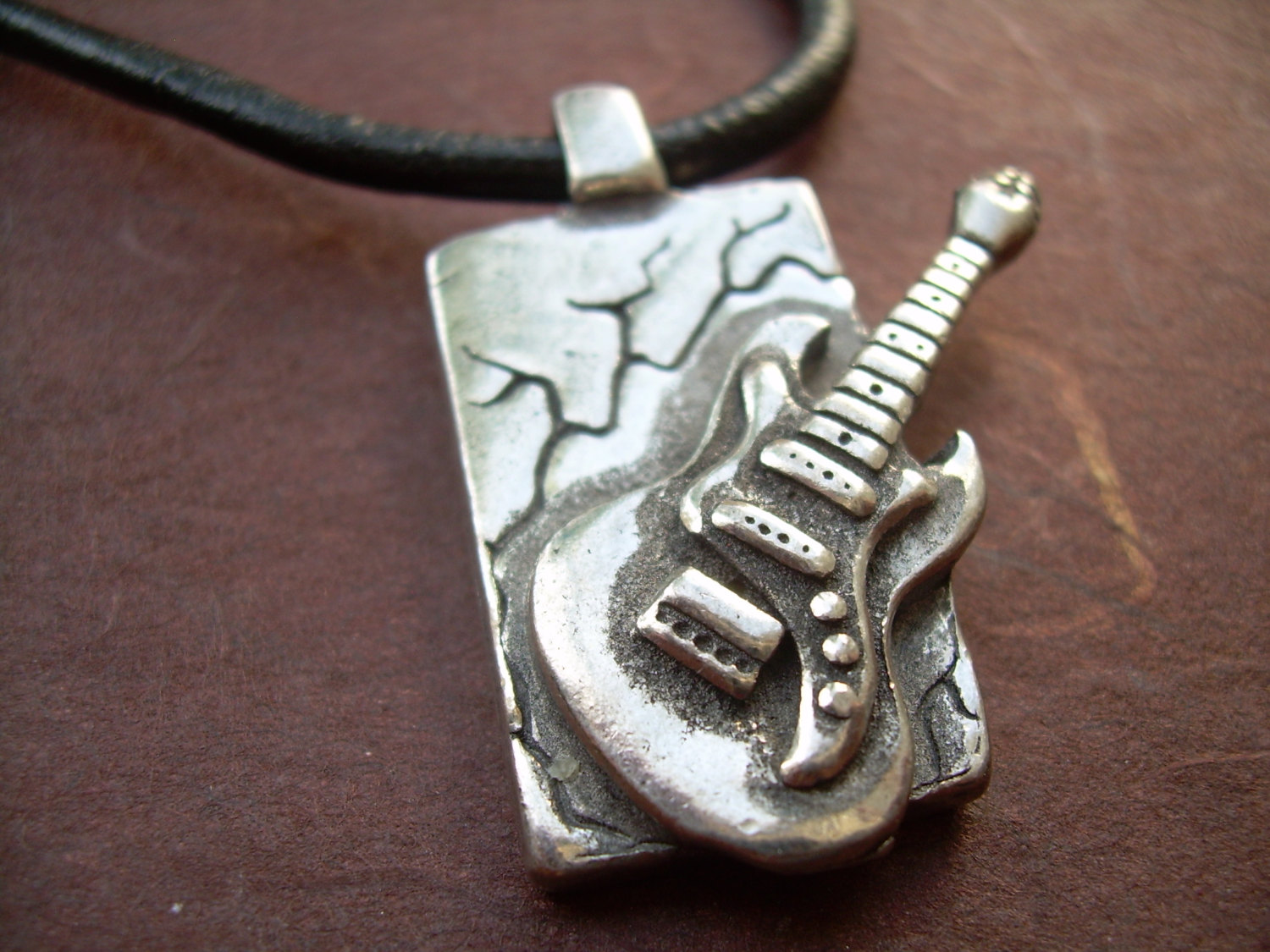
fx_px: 1394
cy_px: 476
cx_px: 635
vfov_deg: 37.7
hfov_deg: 49.0
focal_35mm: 38
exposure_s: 1/84.8
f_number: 2.8
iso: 50
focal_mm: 6.3
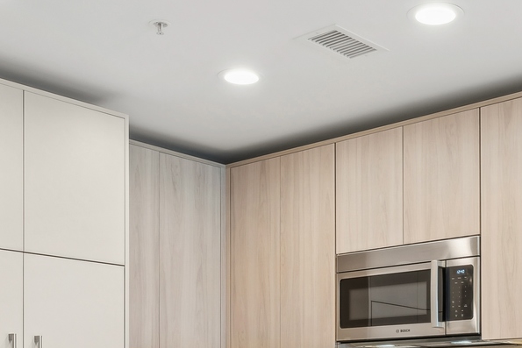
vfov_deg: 21.3
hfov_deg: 33.1
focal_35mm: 60
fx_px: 870
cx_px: 354
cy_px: 402
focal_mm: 22
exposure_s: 1/4
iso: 200
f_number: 9.5
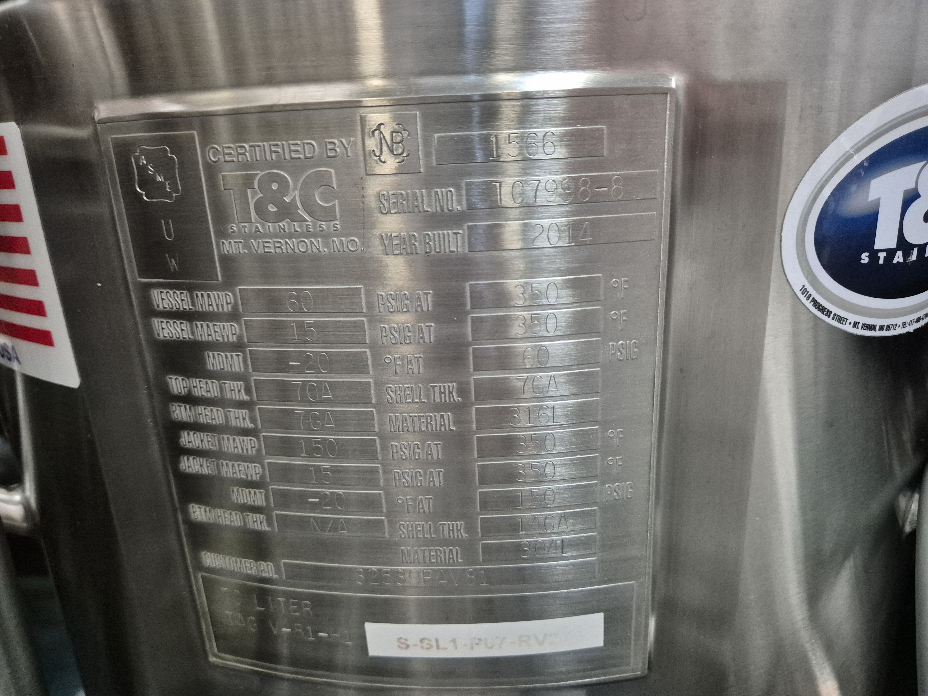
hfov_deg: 73.9
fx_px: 617
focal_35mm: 23
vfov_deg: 58.9
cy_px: 348
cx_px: 464
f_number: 1.8
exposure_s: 1/100
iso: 1600
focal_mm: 5.4
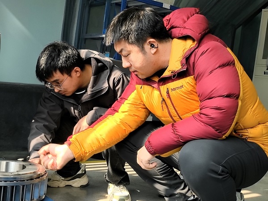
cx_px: 134
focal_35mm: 54
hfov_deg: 35.5
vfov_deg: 27.0
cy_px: 100
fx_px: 418
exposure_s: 1/100
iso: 125
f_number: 4
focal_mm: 7
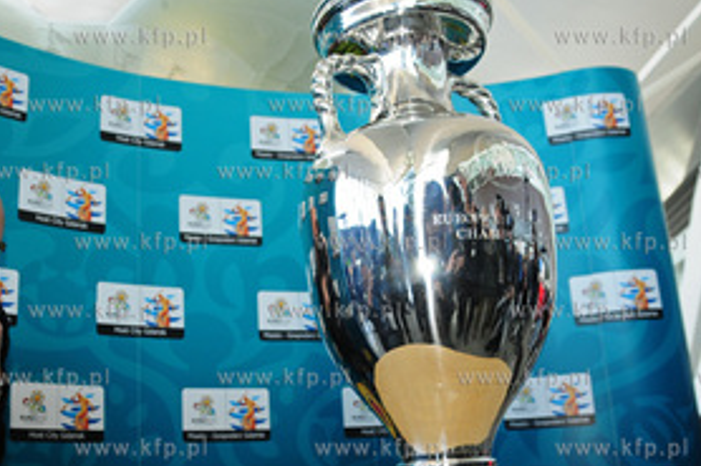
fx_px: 715
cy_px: 275
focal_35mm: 37
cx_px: 229
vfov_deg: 36.1
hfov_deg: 51.2
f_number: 5
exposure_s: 1/60
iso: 320
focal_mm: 17
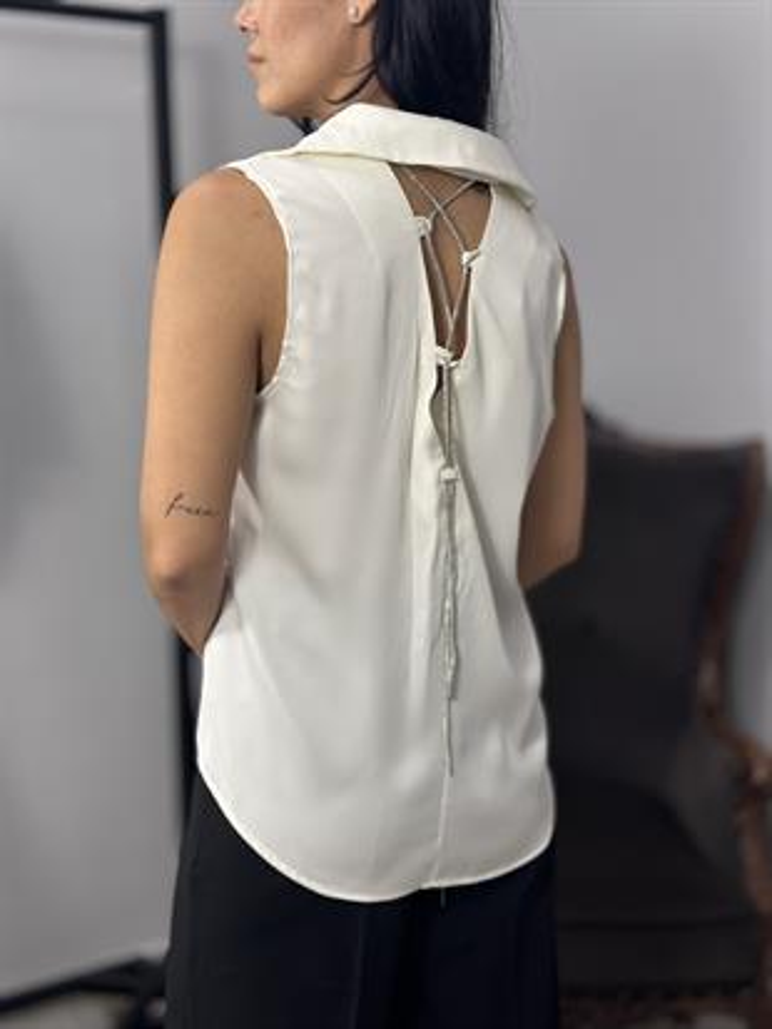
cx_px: 386
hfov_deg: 30.3
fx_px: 1427
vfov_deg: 39.6
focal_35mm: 48
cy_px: 514
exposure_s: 1/100
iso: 80
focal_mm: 6.86
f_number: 1.78
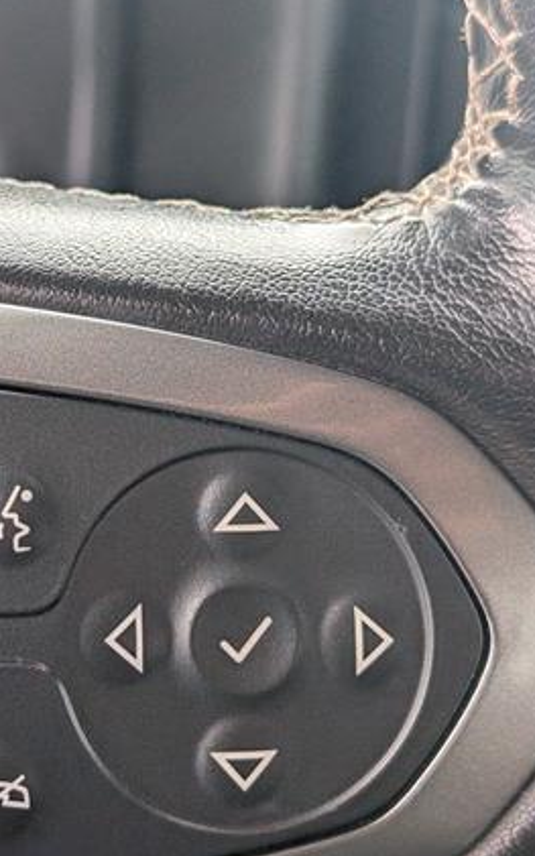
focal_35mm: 79
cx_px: 126
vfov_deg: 26.1
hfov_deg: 16.4
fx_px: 1844
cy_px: 466
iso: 147
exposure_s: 1/120
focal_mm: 6.9
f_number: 1.68
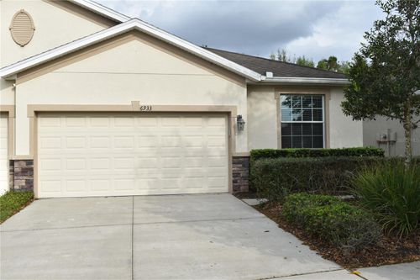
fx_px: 437
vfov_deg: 35.5
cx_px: 210
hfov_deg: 51.3
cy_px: 140
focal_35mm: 38
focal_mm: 25
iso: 100
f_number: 8
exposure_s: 1/250
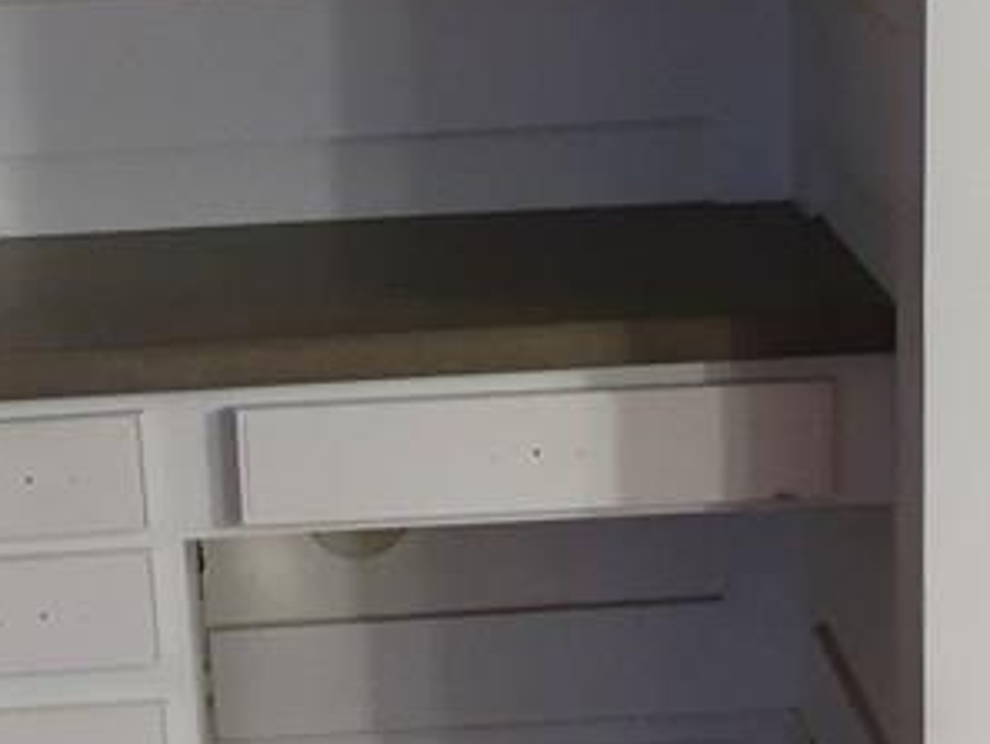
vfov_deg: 14.8
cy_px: 440
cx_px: 357
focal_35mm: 100
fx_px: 2861
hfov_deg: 19.6
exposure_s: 1/30
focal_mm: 4.15
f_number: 2.2
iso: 50
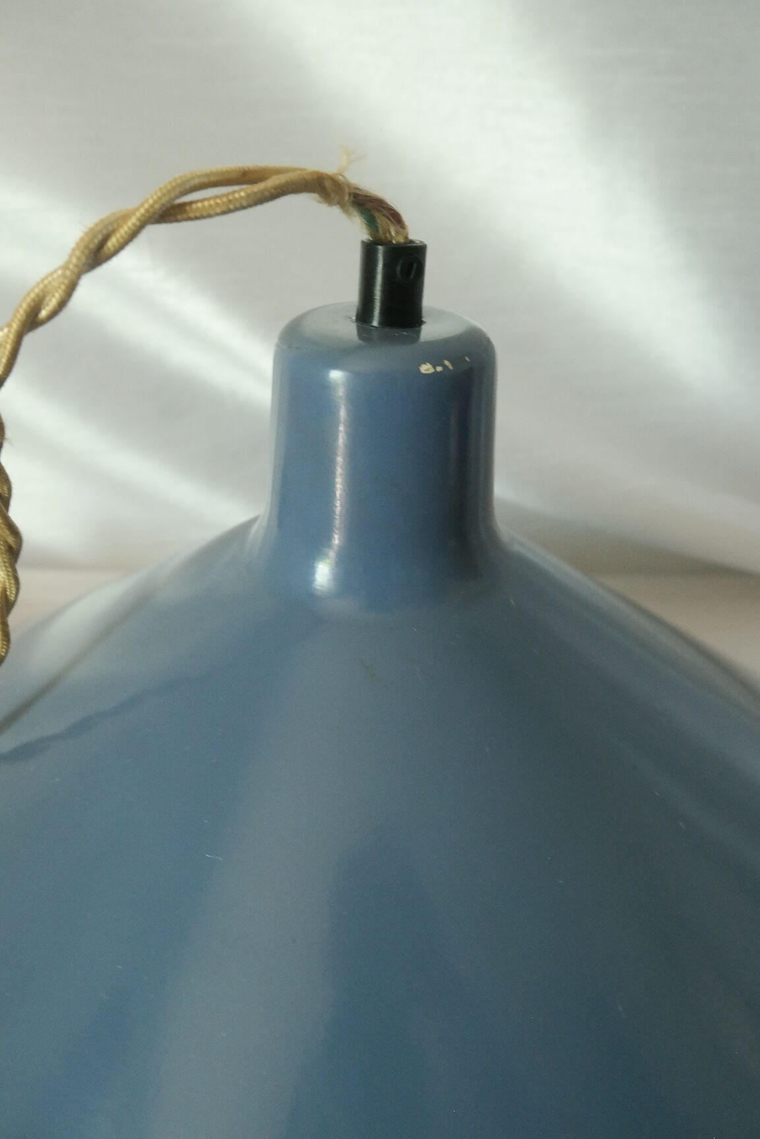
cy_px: 570
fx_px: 950
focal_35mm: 30
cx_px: 380
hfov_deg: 43.6
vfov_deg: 61.9
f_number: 5.6
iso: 1600
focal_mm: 20
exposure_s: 1/30
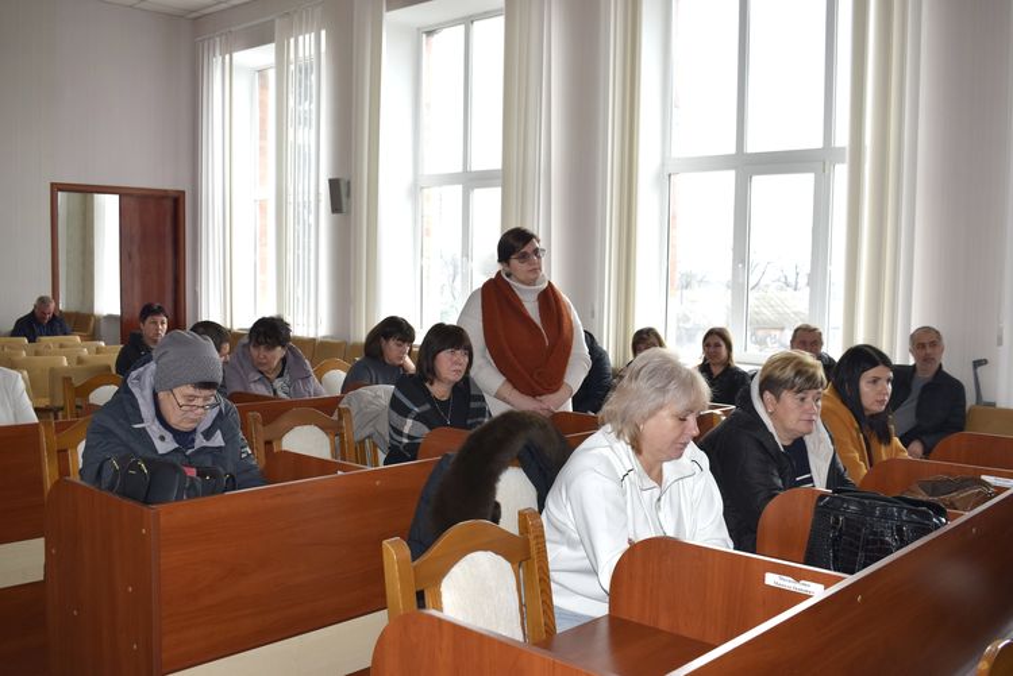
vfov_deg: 38.4
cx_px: 506
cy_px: 338
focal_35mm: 34
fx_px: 971
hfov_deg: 55.1
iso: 500
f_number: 5.6
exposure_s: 1/125
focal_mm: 23
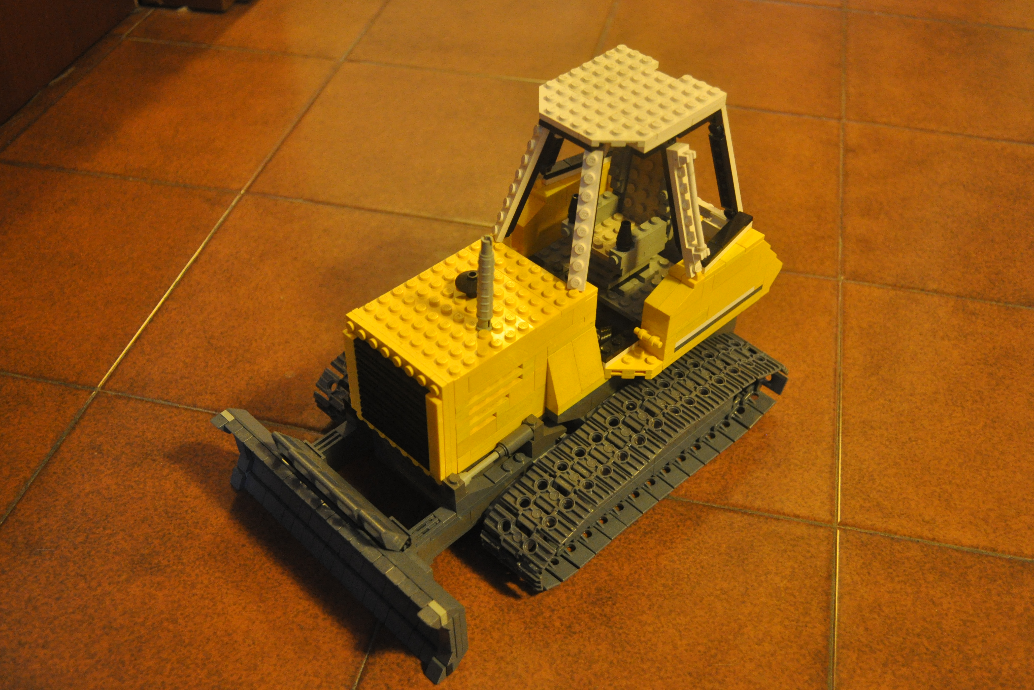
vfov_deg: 35.9
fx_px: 1063
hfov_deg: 51.9
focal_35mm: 37
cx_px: 504
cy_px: 342
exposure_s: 1/6
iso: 1600
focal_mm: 24
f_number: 4
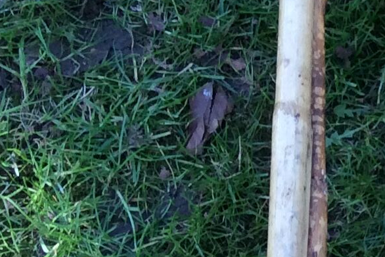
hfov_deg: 12.6
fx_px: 1572
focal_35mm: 147
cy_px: 154
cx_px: 712
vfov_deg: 9.3
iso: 50
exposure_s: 1/100
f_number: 2.4
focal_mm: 3.3
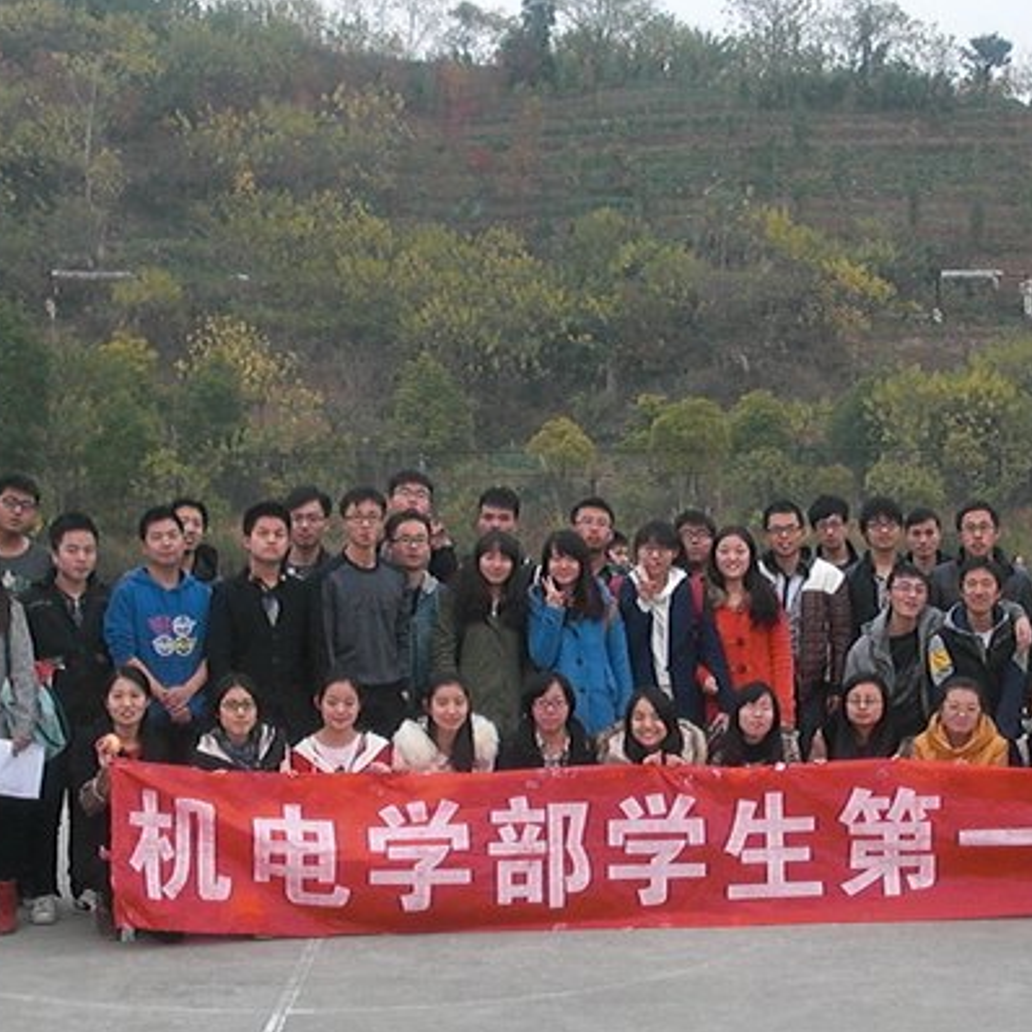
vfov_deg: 26.8
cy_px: 664
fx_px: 2159
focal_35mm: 64
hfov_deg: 26.9
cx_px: 583
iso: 200
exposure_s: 1/400
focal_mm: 6.3
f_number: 2.8
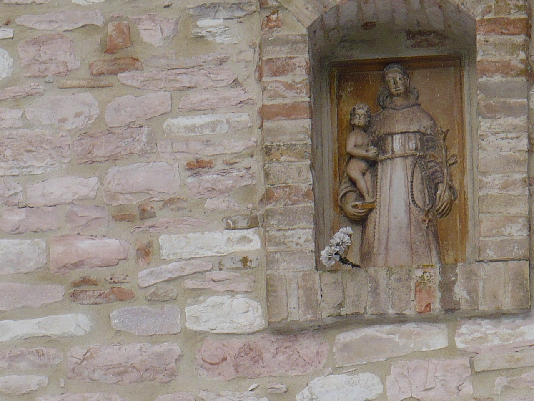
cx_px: 414
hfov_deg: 5.7
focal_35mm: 350
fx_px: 5400
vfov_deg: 4.2
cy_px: 118
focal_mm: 24.3
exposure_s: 1/160
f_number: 11
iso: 100
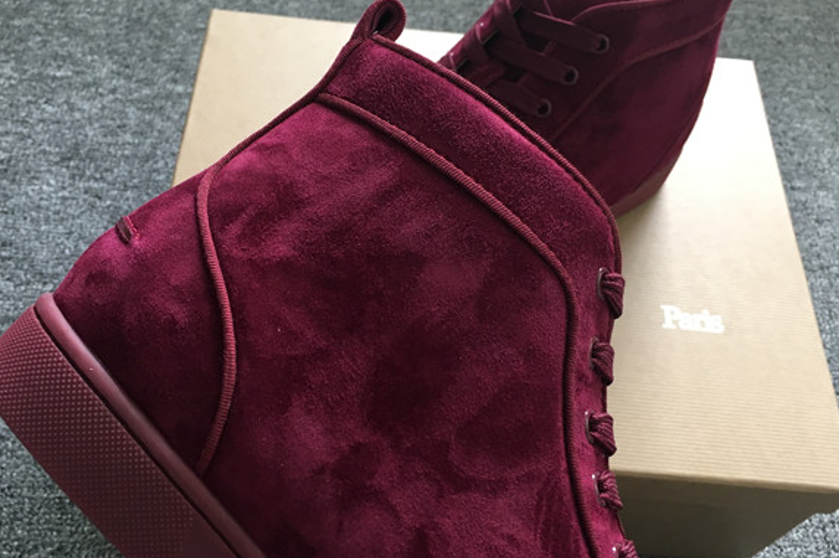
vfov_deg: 35.9
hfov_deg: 51.9
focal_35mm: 37
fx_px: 862
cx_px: 391
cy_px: 294
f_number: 2.2
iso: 125
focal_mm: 4.15
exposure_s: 1/33
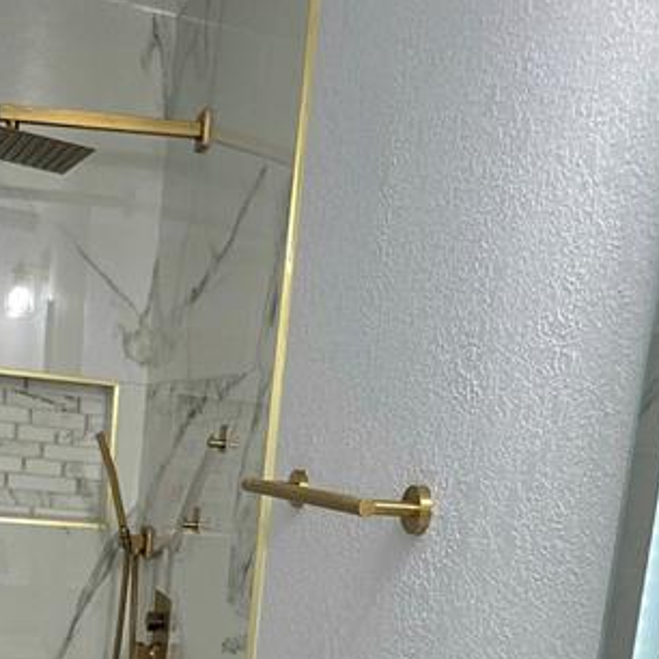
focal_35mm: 45
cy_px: 620
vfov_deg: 34.9
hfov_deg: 37.4
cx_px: 261
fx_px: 969
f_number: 1.9
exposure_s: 1/120
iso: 50
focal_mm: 2.2
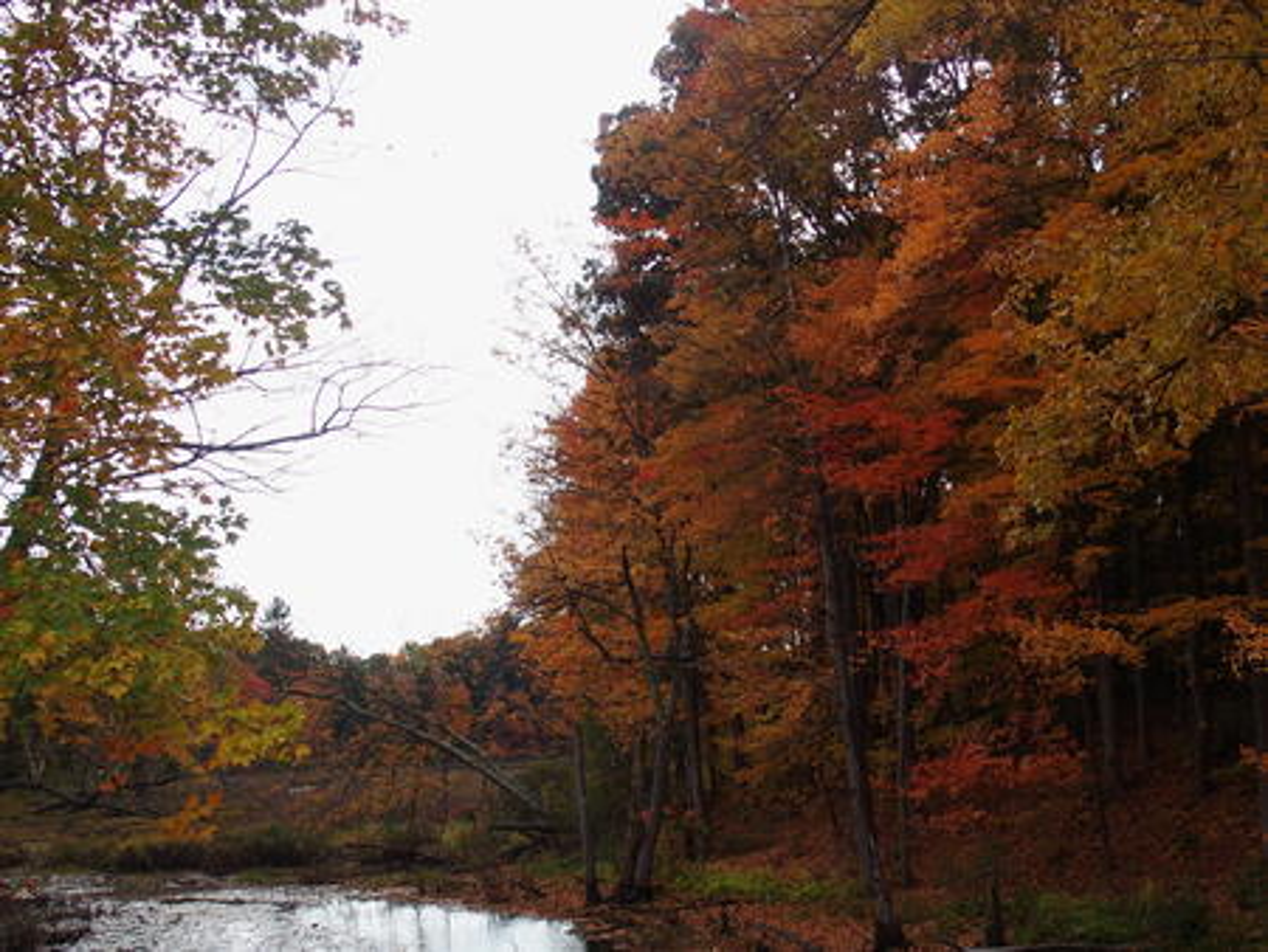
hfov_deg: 41.2
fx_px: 1686
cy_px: 476
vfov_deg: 31.5
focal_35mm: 46
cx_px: 634
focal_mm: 9.8
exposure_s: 1/400
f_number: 3.5
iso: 100
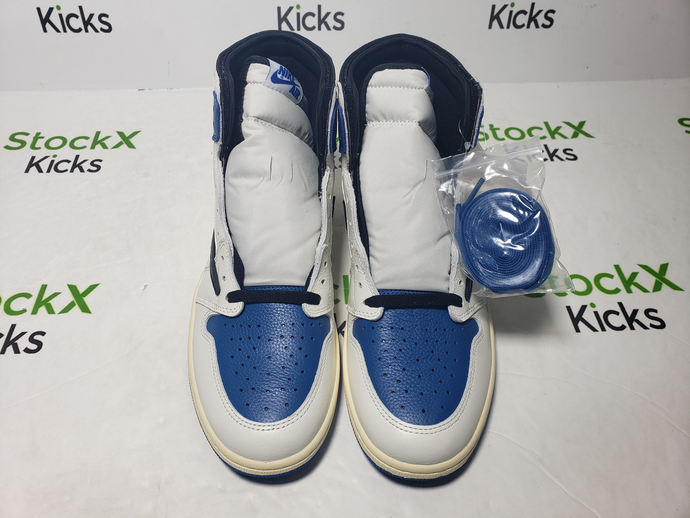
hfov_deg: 67.3
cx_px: 345
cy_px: 259
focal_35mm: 26
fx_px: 518
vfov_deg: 53.1
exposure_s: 1/242
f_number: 2.4
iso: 50
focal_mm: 4.3
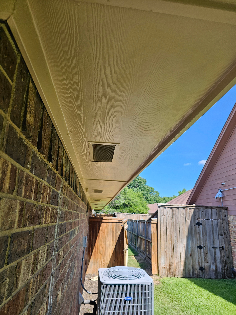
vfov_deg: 73.9
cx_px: 118
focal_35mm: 23
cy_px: 158
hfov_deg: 58.9
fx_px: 209
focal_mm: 6.3
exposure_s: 1/415
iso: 20
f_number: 1.7
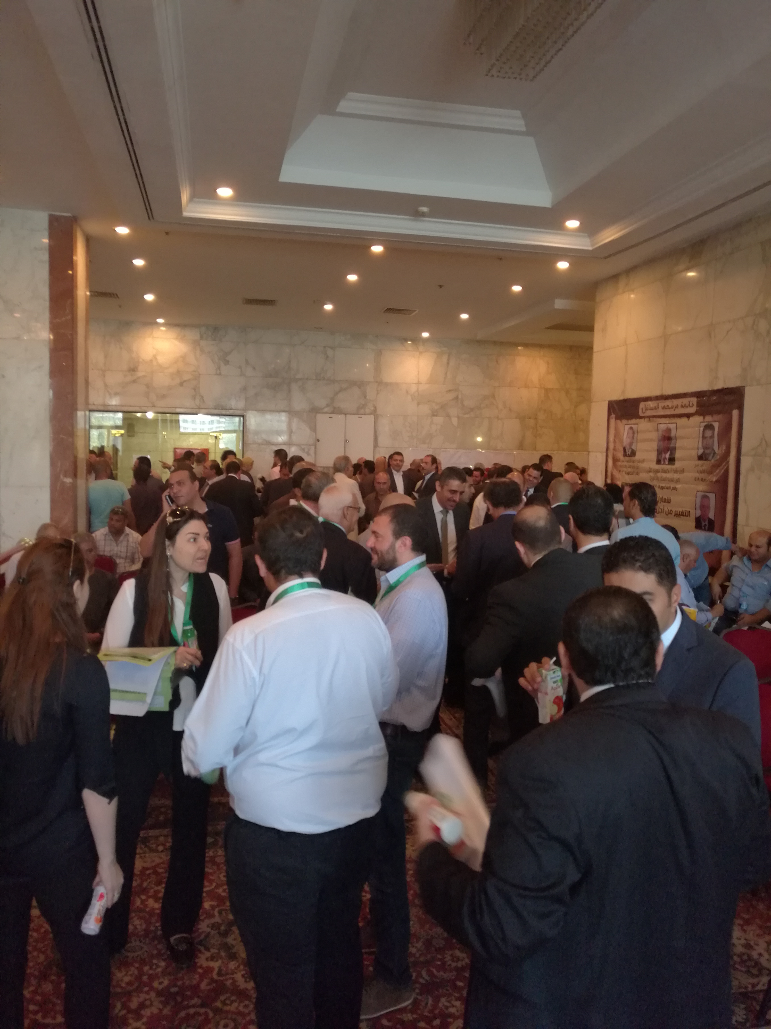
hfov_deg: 51.4
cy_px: 514
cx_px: 386
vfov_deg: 65.3
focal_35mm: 27
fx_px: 802
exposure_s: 1/25
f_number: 2
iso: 500
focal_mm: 4.04
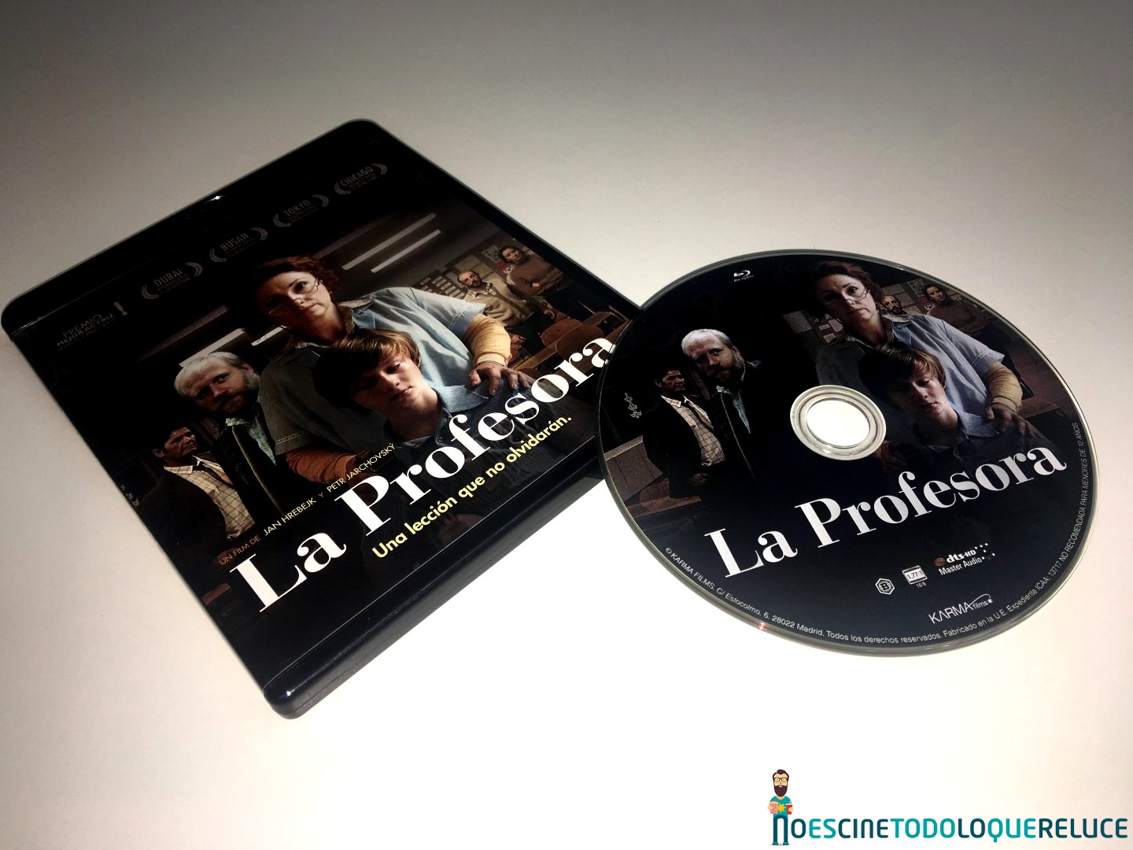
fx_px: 949
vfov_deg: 48.2
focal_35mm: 29
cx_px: 566
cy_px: 425
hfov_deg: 61.7
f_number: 2.2
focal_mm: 4.15
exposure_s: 1/92
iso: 25
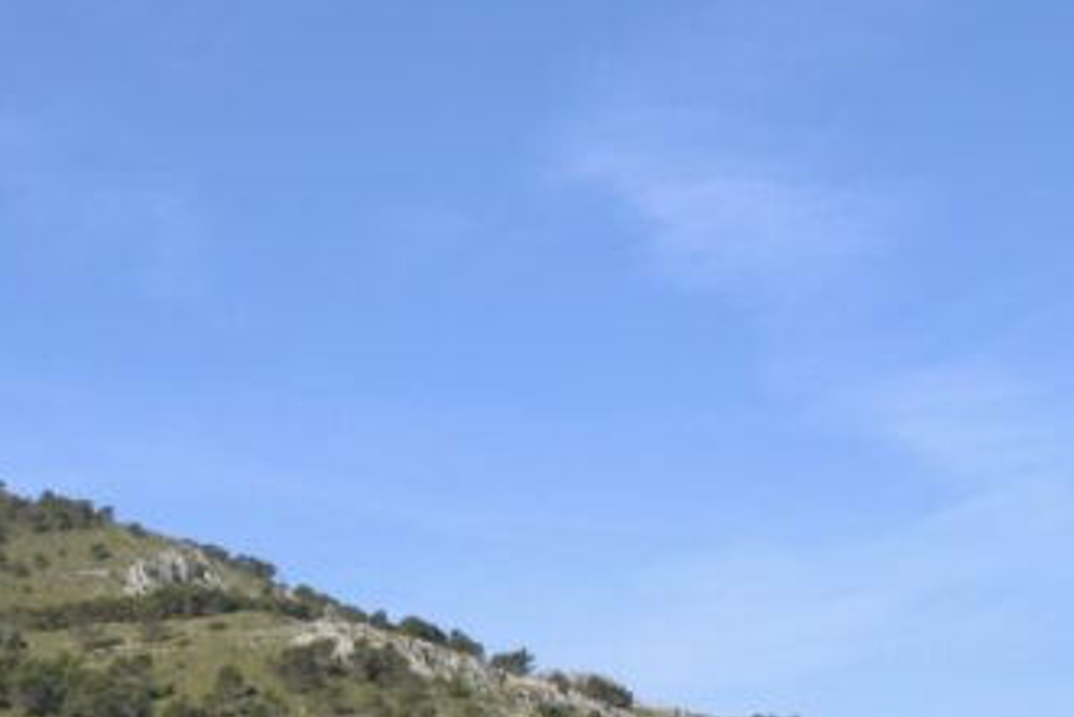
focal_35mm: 102
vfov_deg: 13.0
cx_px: -217
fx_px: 3044
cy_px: 891
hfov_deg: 18.9
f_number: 7.1
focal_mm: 22
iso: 100
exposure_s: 1/200
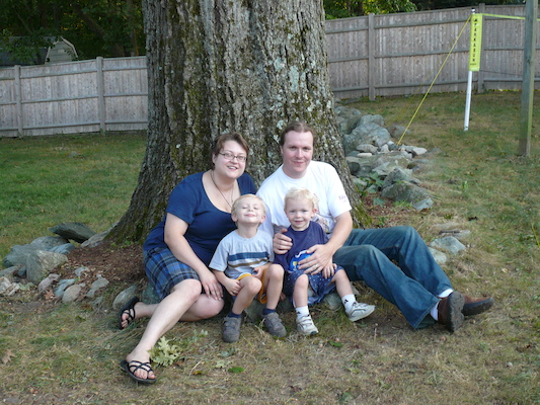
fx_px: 765
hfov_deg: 38.9
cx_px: 270
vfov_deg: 29.7
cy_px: 202
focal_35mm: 49
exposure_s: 1/30
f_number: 3.6
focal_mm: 8.1
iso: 100
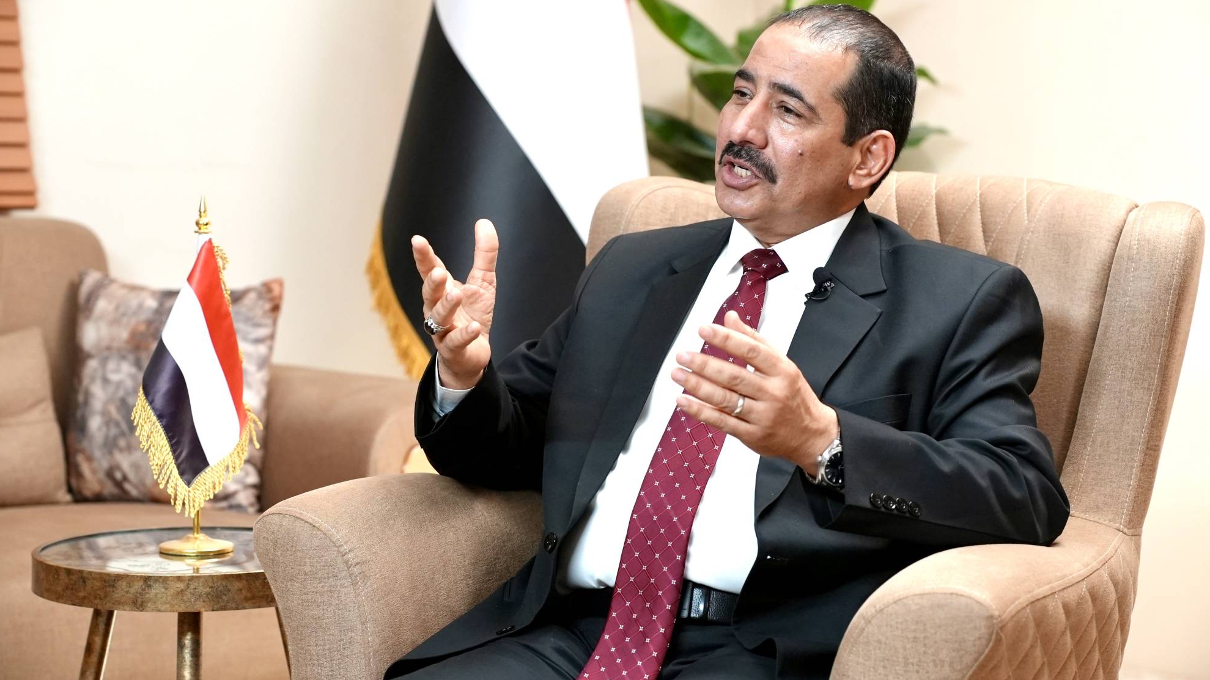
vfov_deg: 13.4
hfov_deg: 23.7
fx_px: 2887
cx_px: 608
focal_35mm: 90
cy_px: 319
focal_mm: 85
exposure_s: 1/160
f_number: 4
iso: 3200
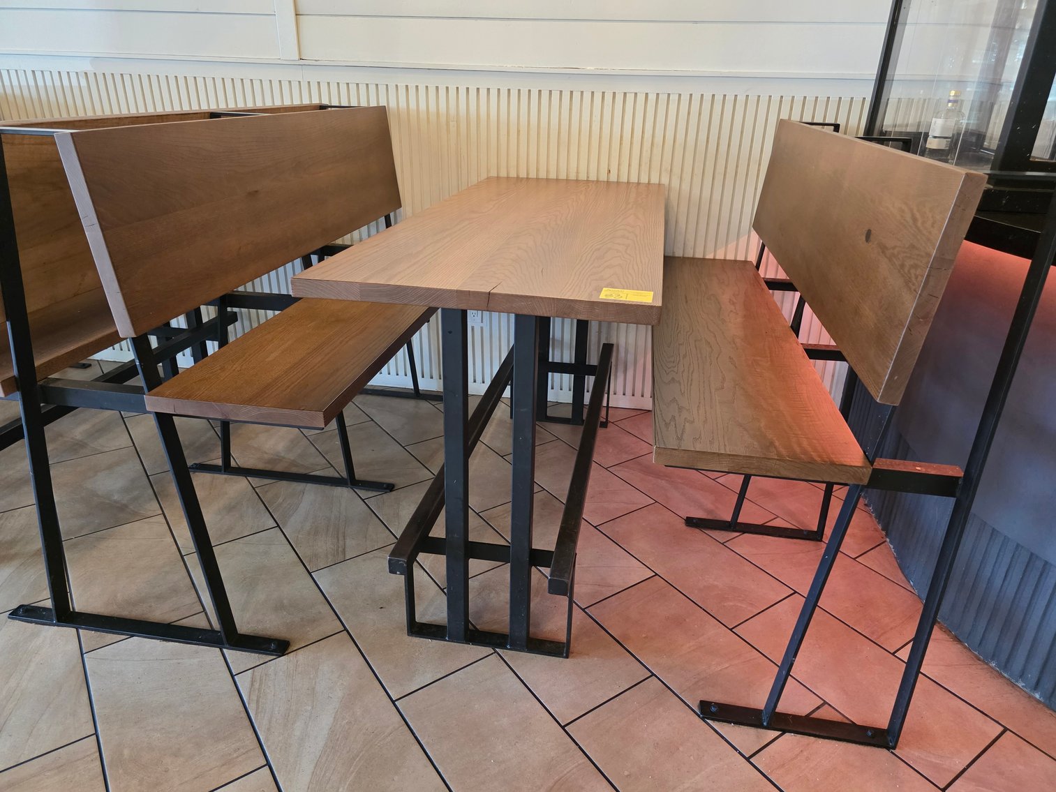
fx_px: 702
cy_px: 396
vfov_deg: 58.9
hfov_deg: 73.9
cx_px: 528
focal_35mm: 23
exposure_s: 1/120
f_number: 1.7
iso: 800
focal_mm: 6.3
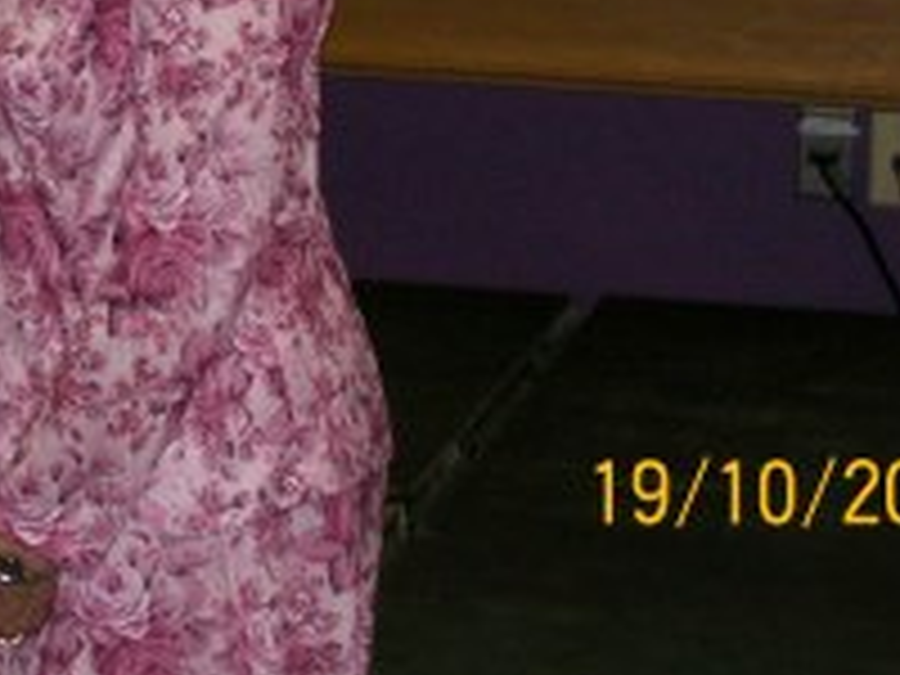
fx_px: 5096
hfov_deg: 10.0
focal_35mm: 196
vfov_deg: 7.5
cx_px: 99
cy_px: -79
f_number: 4.3
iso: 140
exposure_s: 1/109
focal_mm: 14.3
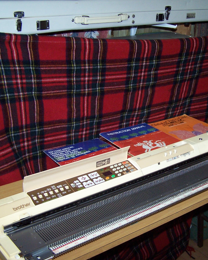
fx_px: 385
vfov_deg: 37.3
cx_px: 158
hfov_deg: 29.7
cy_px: 130
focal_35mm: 50
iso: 140
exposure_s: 1/60
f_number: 2.8
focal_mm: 6.3
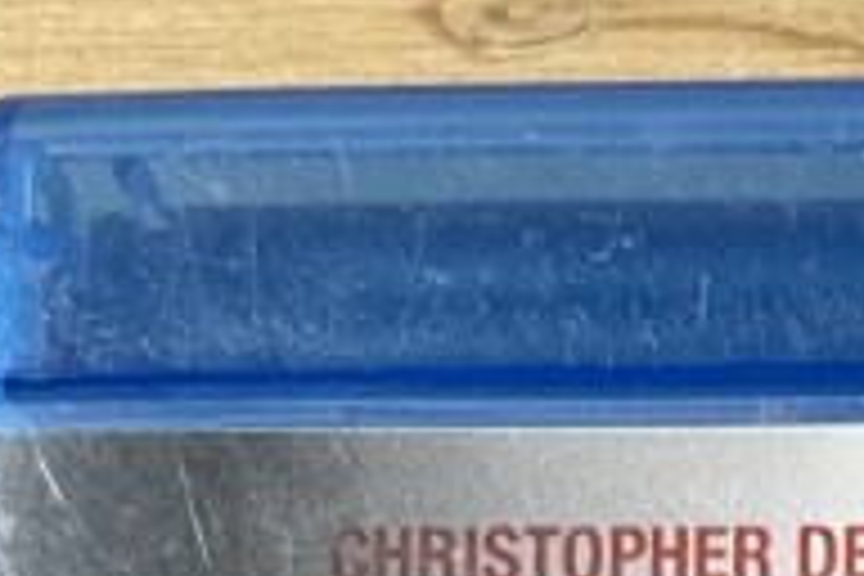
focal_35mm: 141
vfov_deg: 8.0
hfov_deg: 13.5
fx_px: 3384
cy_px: 1886
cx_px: 1404
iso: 125
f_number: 1.6
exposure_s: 1/60
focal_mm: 5.1
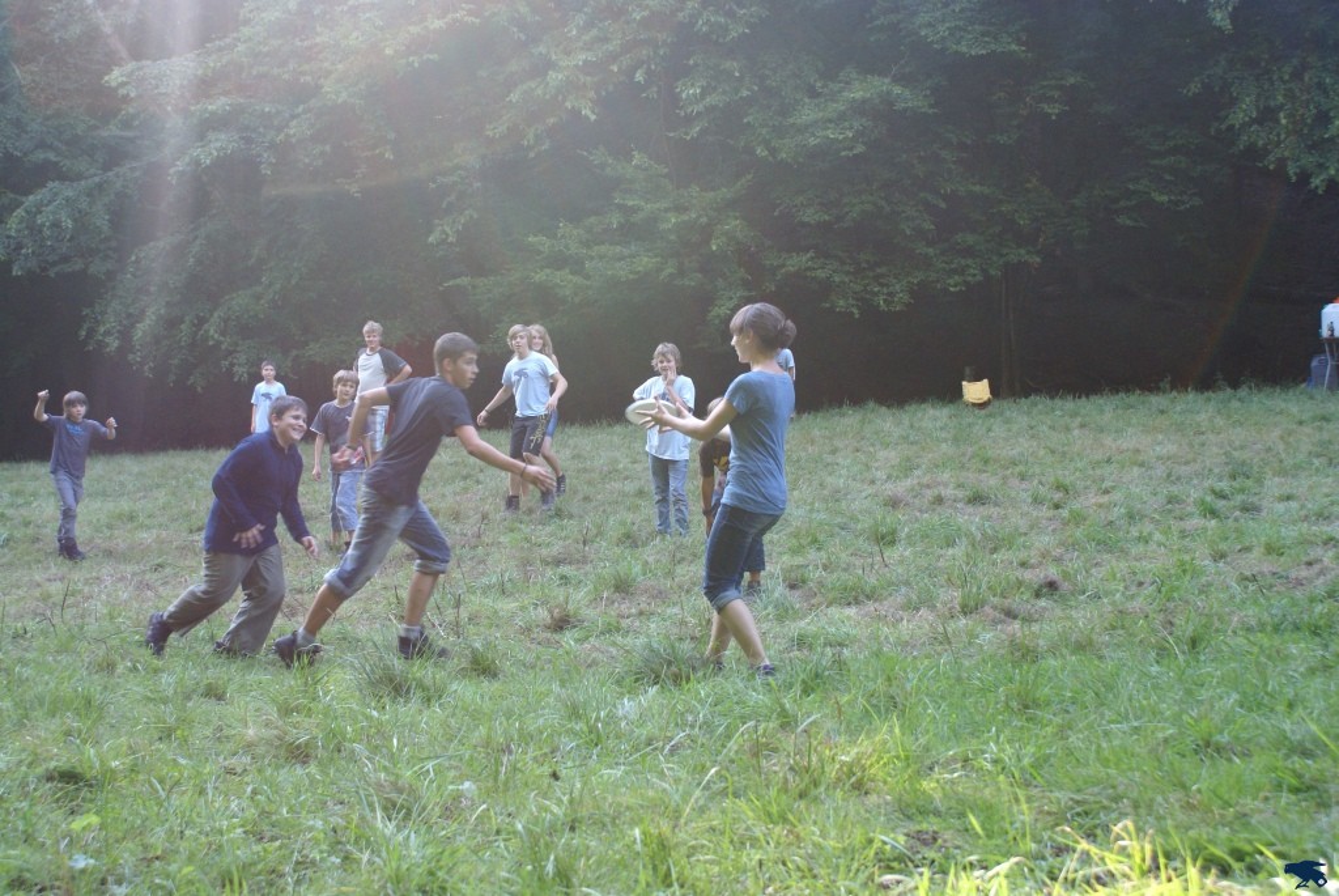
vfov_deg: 29.9
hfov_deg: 43.6
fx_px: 1675
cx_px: 670
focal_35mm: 45
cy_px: 448
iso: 400
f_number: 5
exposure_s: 1/125
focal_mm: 30
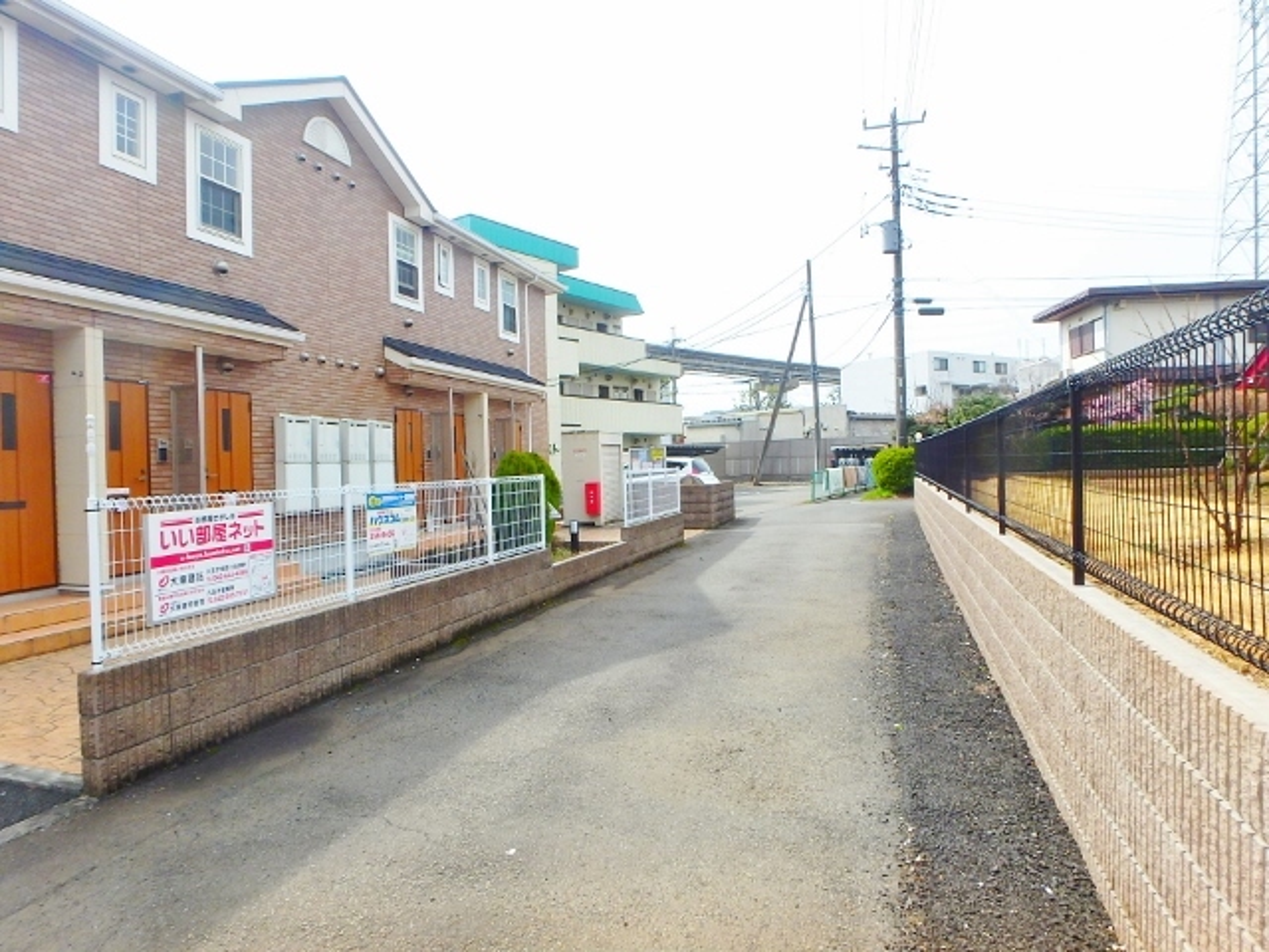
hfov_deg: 79.0
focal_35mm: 21
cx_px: 634
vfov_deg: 63.4
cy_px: 476
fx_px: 770
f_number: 6
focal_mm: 3.7
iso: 125
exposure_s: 1/320
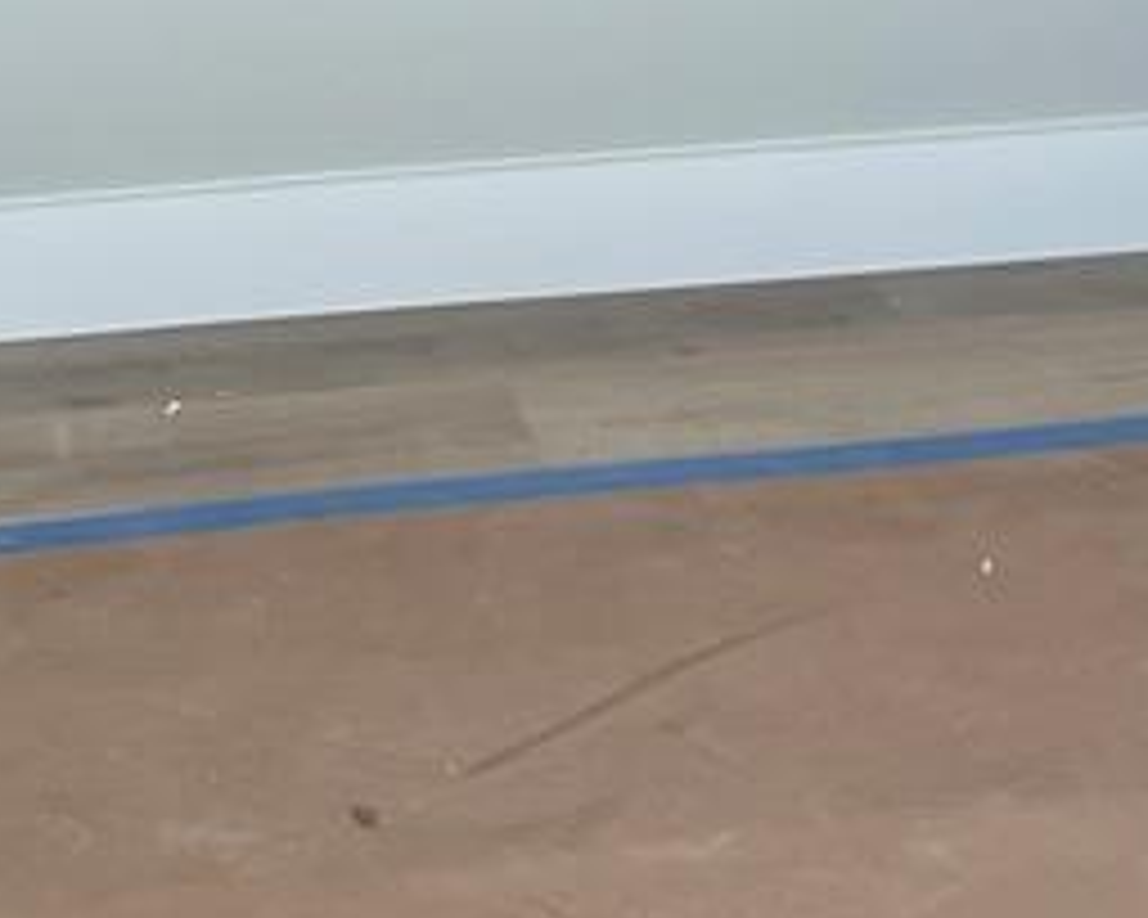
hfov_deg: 18.7
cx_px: 324
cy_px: -621
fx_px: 3466
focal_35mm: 102
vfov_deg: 13.8
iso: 50
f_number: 1.6
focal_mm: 4.2
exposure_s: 1/120
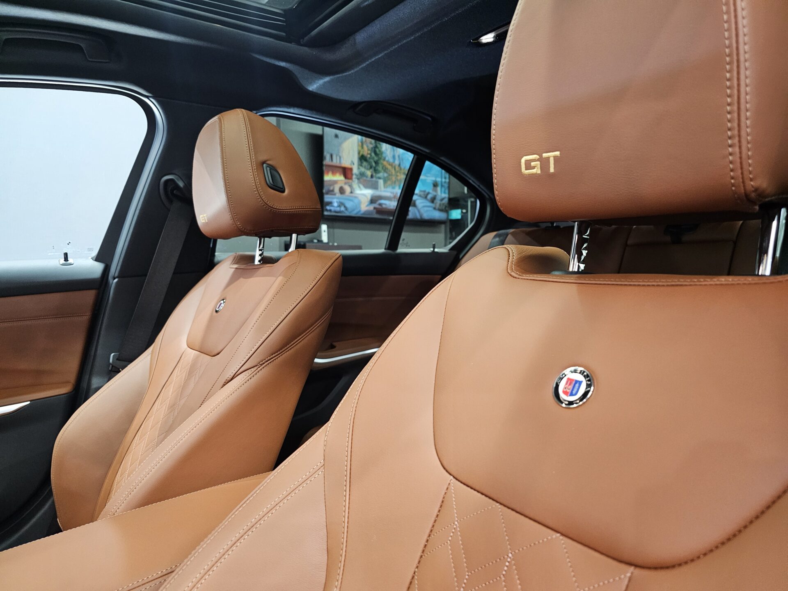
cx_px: 394
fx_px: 524
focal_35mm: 23
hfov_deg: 73.9
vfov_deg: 58.9
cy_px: 296
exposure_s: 1/61
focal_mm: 6.3
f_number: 1.7
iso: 800
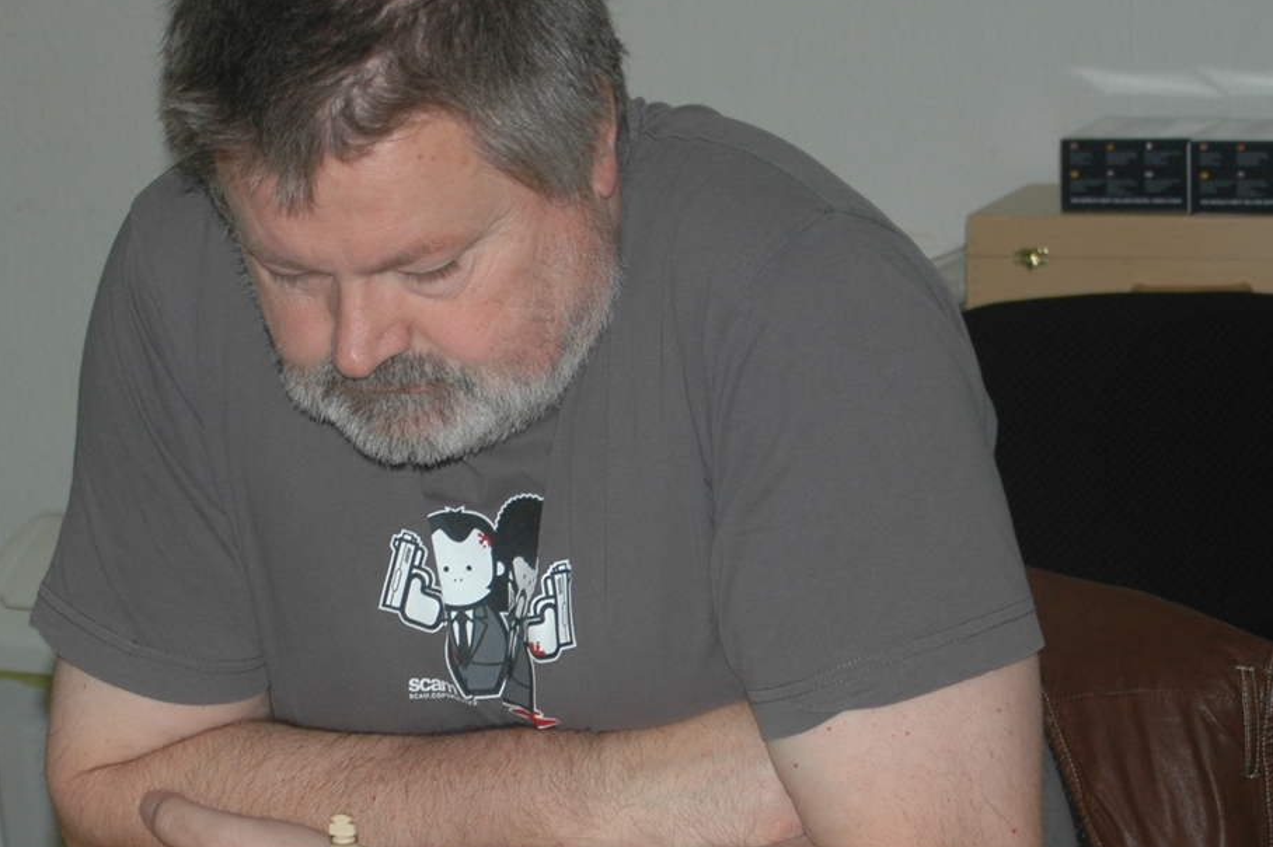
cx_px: 555
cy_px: 574
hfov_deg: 17.2
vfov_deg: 11.5
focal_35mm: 119
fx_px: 4201
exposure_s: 1/60
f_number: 5.6
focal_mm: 45
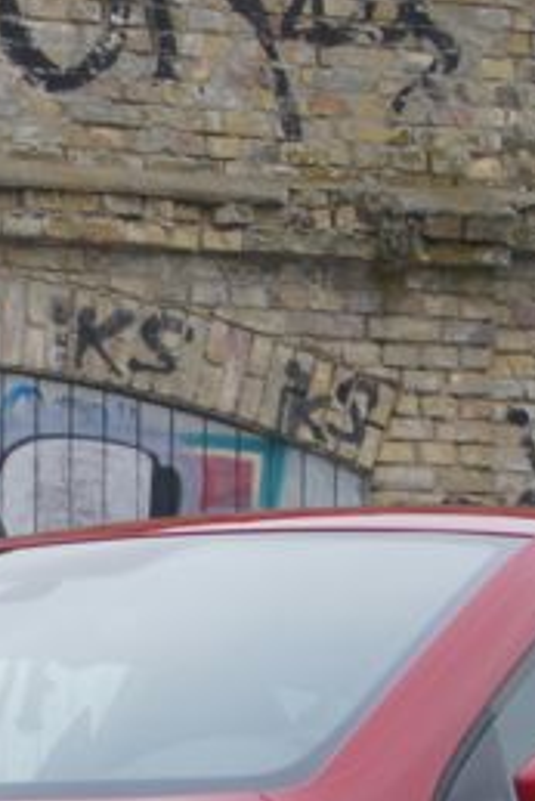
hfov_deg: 5.6
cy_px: 656
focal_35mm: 243
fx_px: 5416
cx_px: -62
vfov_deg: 8.4
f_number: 8
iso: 200
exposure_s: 1/60
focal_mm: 35
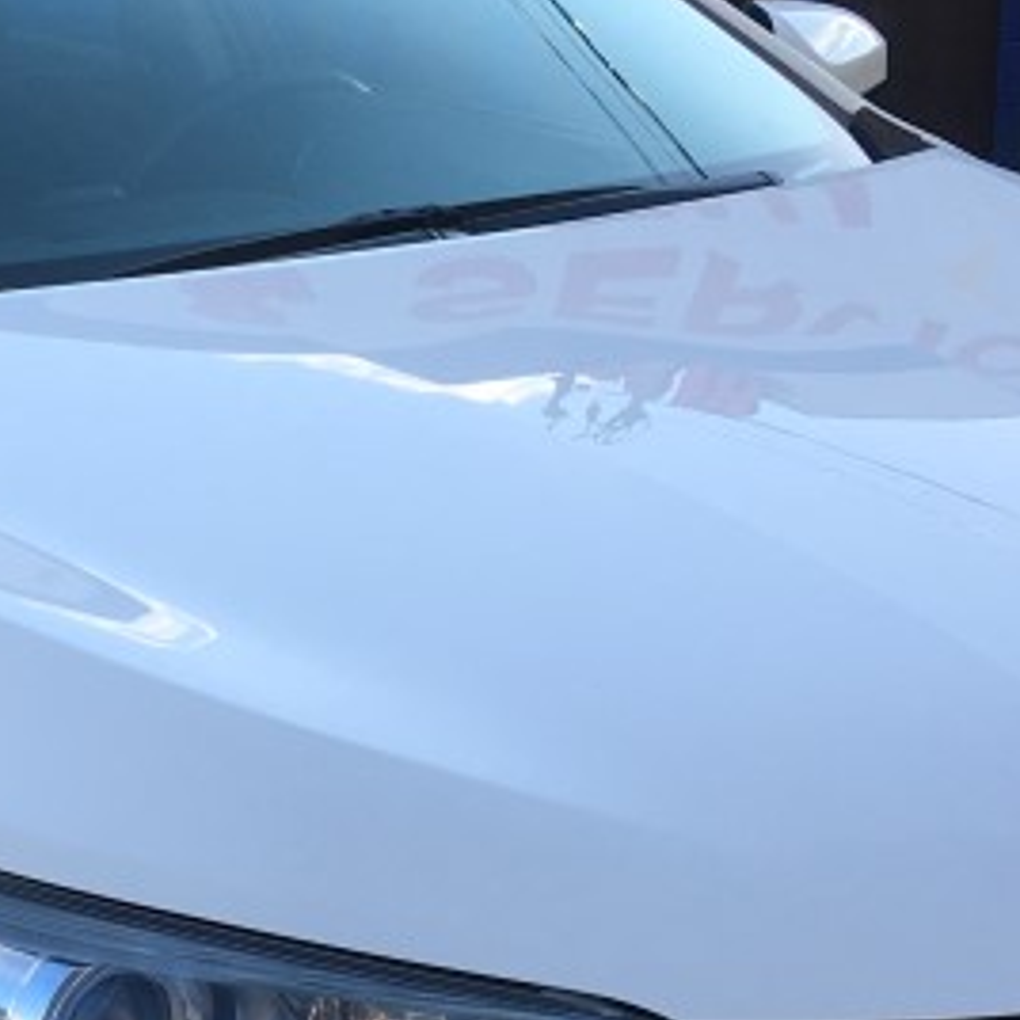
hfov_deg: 17.5
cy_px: 841
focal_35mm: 98
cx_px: 84
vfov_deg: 17.6
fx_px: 3267
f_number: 2.2
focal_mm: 4.15
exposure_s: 1/481
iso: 25
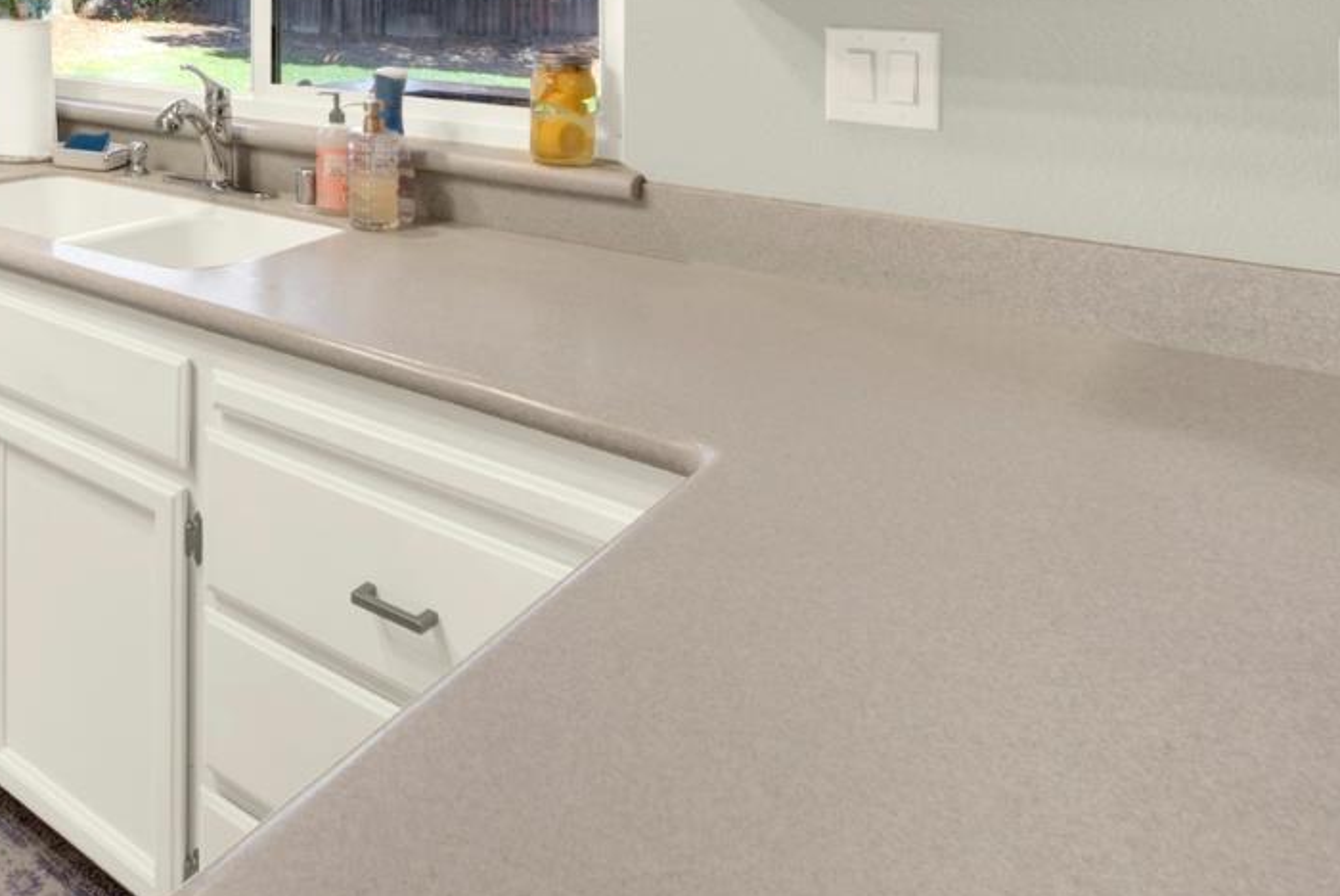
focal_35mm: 30
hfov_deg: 53.0
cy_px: -50
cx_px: 98
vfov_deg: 37.7
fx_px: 1118
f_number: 14
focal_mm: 14
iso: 100
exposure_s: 1/6
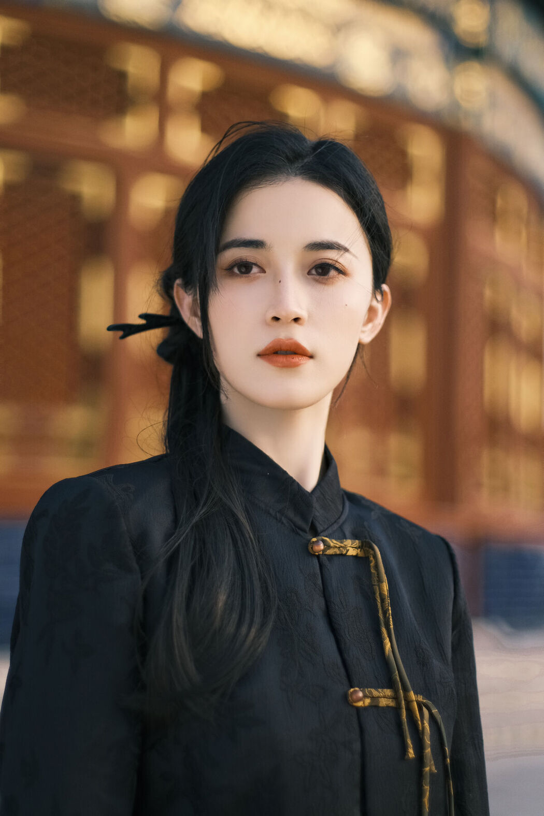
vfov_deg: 27.0
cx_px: 272
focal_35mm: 75
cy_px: 408
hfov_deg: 18.2
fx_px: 1700
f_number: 1.4
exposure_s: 1/23000
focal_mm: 50
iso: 1600
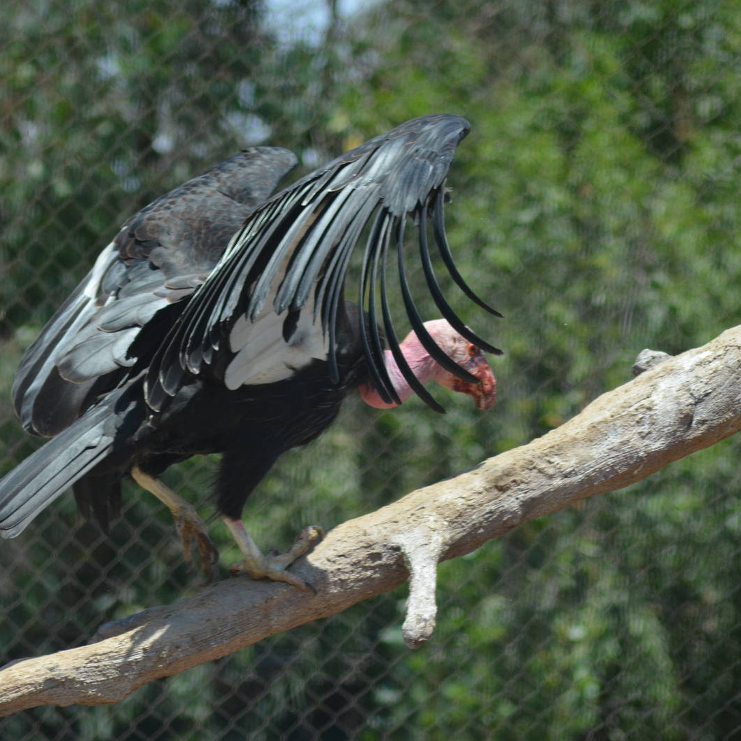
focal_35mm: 385
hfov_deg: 4.6
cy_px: 370
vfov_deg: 4.6
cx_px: 274
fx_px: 9324
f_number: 5
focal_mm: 200
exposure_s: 1/1600
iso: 400
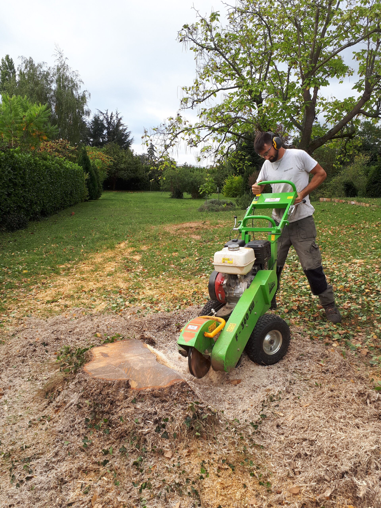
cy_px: 254
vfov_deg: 65.3
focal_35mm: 27
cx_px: 190
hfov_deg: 51.4
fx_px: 396
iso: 40
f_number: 1.9
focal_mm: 3.6
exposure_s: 1/415
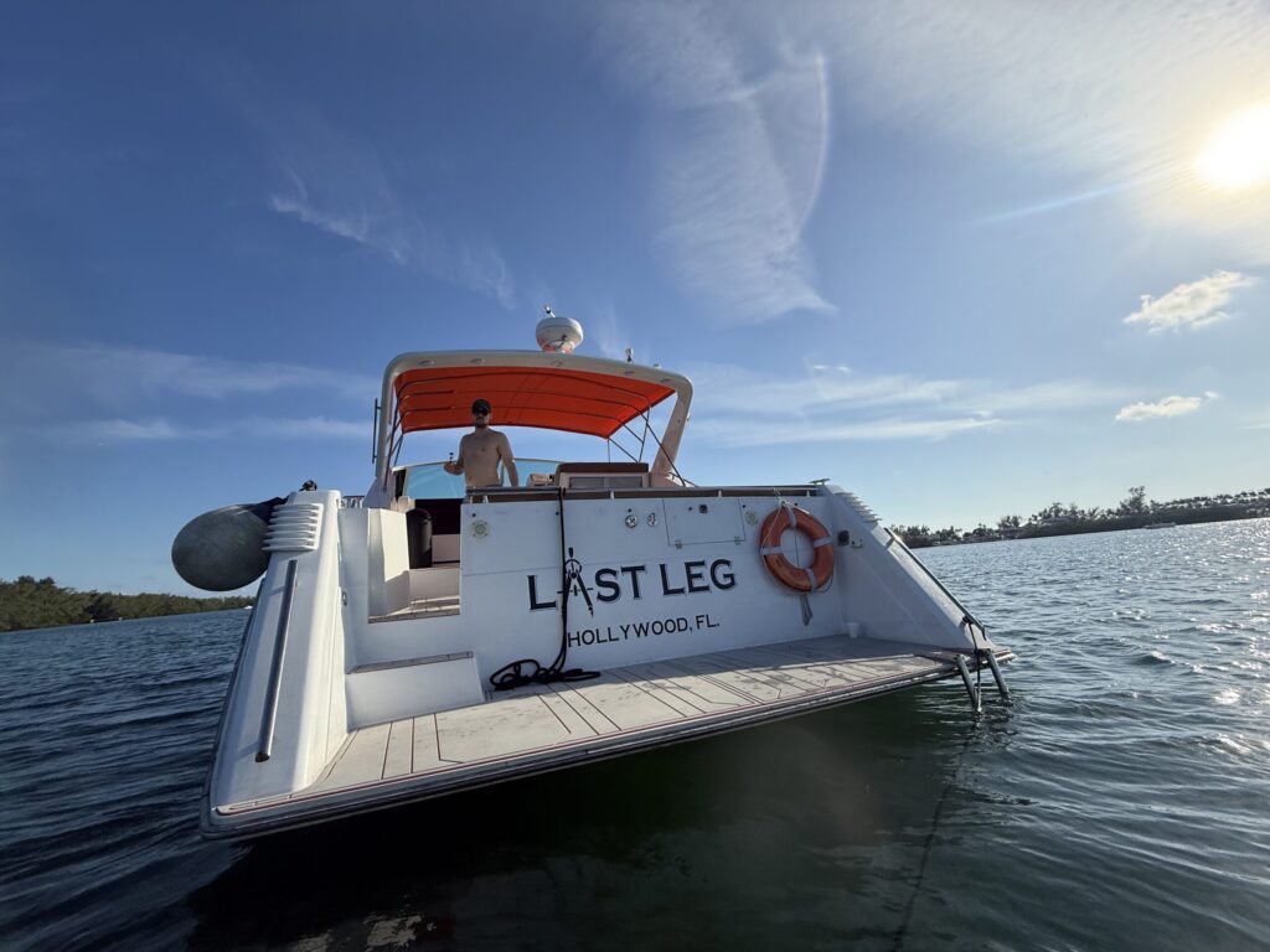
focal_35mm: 14
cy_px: 476
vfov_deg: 85.7
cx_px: 635
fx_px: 514
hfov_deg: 102.1
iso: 50
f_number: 2.2
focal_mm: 2.22
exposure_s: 1/3891
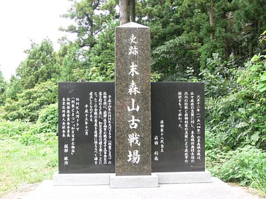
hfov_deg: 45.8
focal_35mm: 41
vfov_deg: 35.1
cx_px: 133
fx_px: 315
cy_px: 100
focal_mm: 8.7
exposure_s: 1/50
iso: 80
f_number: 3.6
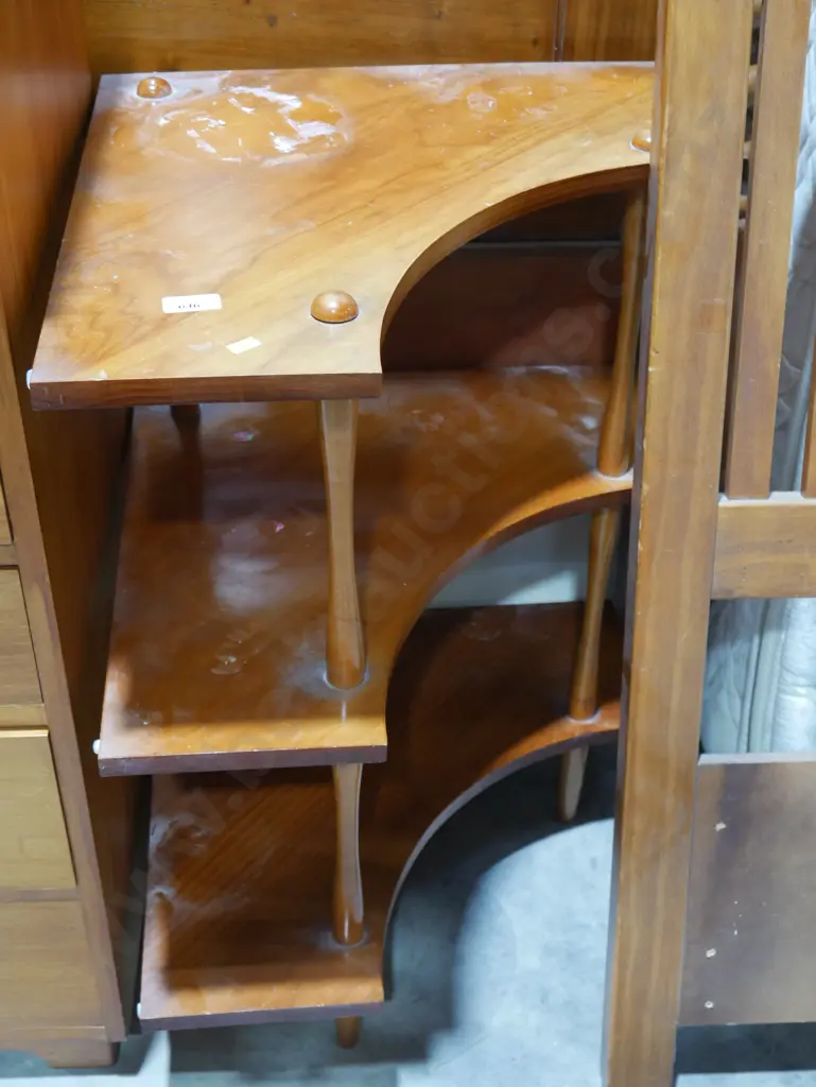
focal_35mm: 46
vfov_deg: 41.2
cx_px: 408
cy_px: 544
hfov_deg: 31.5
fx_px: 1445
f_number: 5.1
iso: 1600
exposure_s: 1/60
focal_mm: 23
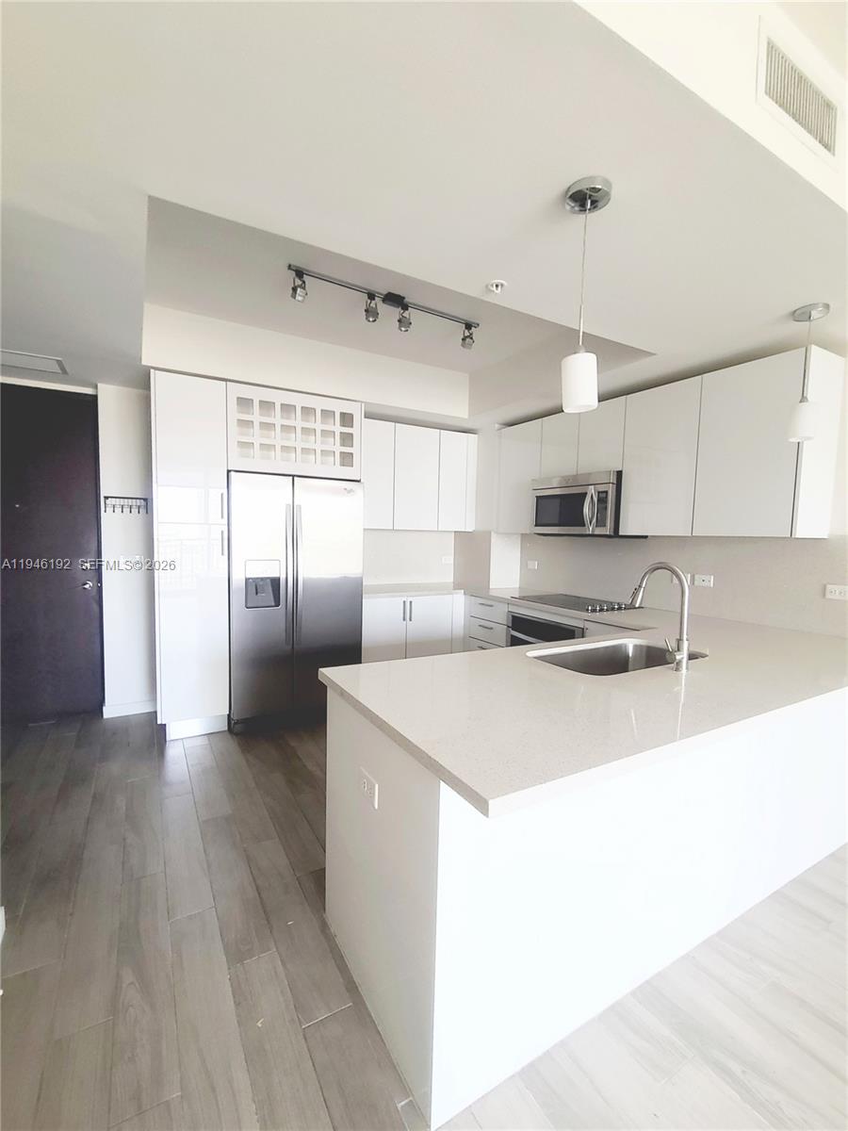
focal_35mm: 13
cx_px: 424
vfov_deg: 106.2
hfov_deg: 89.9
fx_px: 425
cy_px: 566
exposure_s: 1/60
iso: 250
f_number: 2.2
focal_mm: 2.2
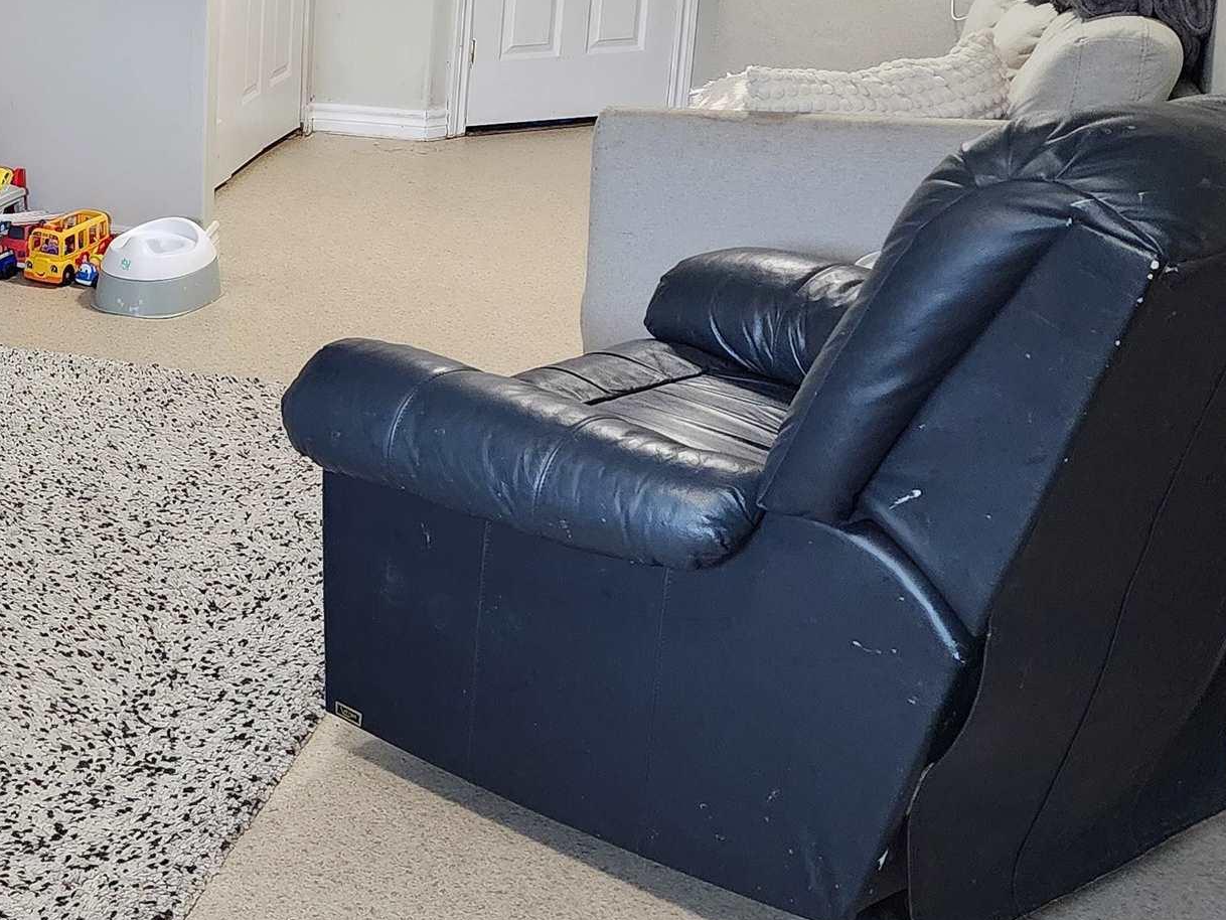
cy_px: 239
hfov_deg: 30.2
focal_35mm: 58
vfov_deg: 25.0
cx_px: -87
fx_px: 2055
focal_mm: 6.4
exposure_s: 1/120
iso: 640
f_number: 1.8
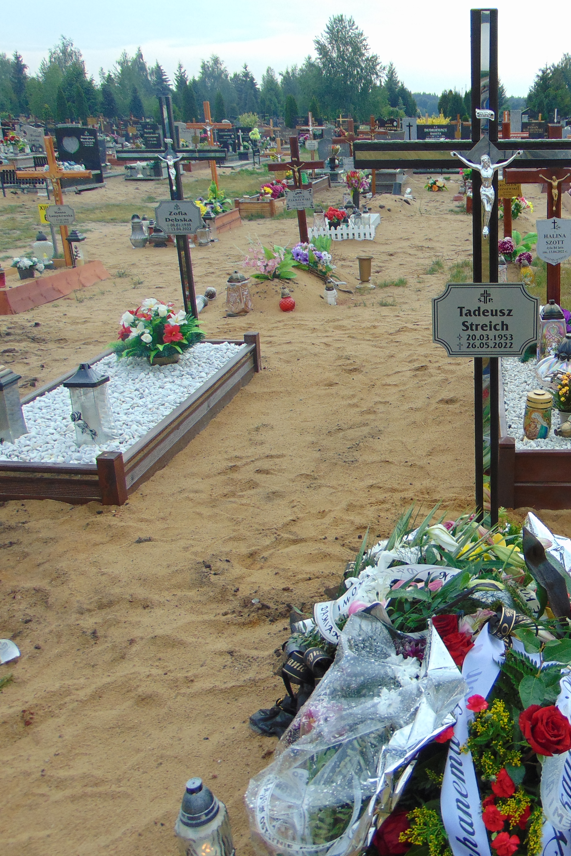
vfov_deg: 54.4
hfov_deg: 36.3
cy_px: 432
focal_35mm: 35
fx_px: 832
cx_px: 477
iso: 80
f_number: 3
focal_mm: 4.5
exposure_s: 1/125
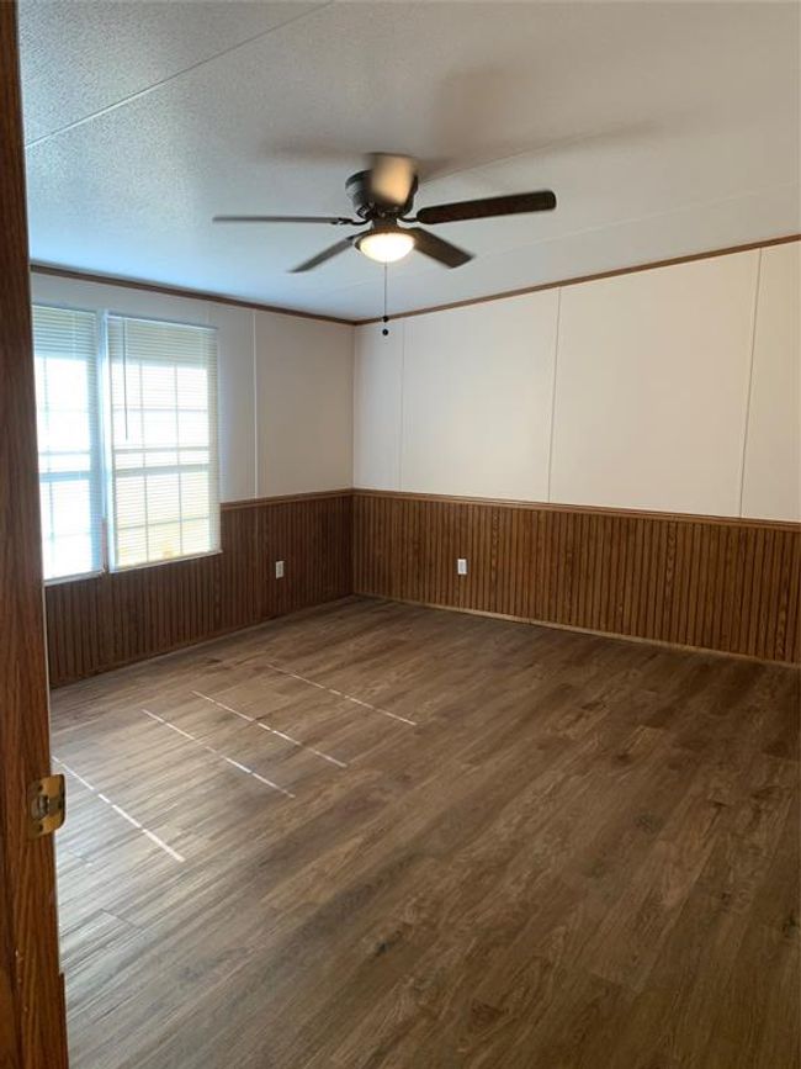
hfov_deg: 53.1
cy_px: 534
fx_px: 802
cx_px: 400
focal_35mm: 26
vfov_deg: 67.3
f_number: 1.8
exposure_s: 1/98
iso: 80
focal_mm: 4.25
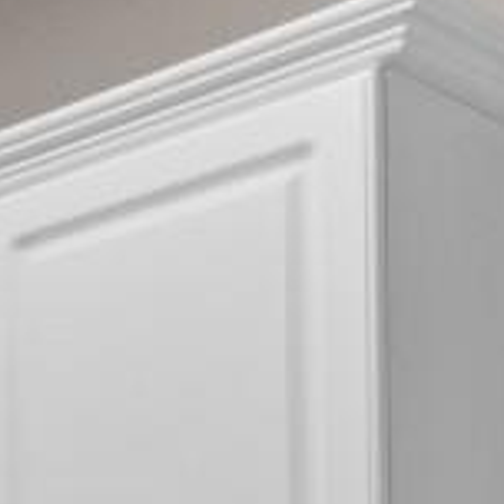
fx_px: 2240
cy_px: 1048
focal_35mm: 136
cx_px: -875
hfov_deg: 10.3
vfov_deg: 11.4
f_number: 4.5
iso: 100
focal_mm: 10
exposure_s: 1/25
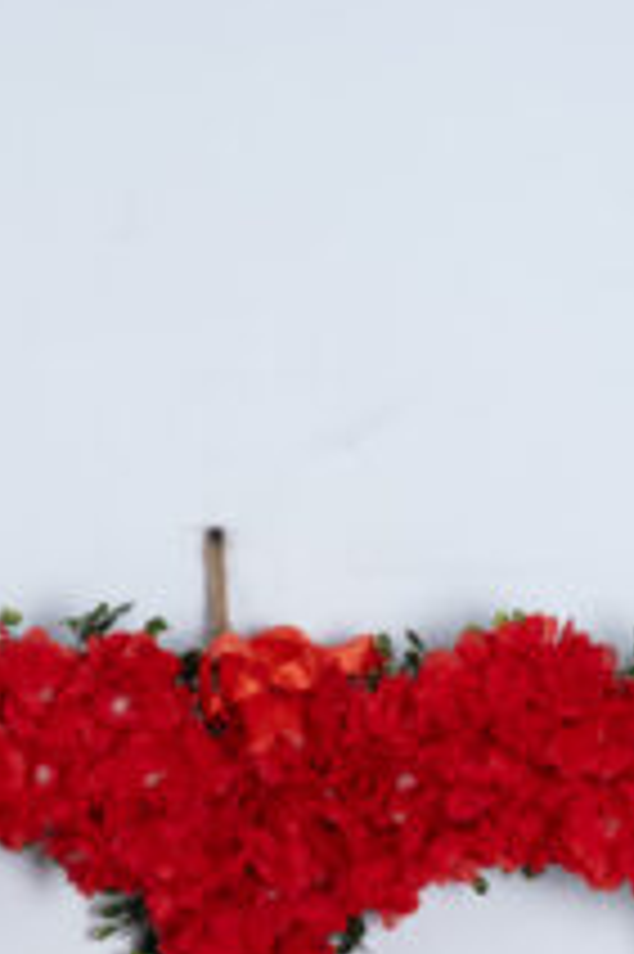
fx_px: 7249
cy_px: 1244
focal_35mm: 274
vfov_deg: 7.4
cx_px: 234
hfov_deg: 5.0
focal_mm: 60
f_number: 11
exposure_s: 1/125
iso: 80
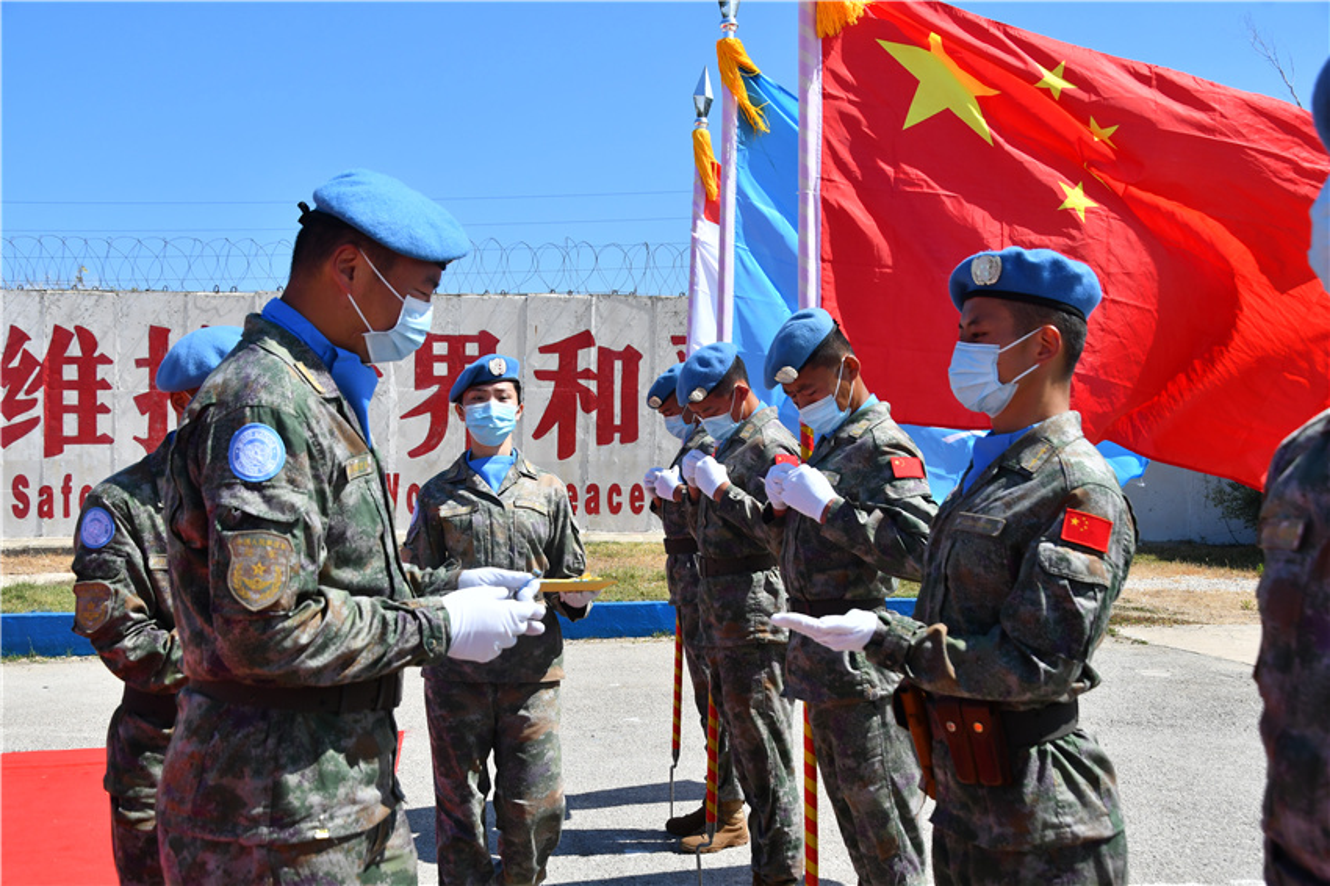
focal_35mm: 36
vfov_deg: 36.8
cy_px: 443
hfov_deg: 53.2
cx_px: 665
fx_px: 1329
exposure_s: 1/1600
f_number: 7.1
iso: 400
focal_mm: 24
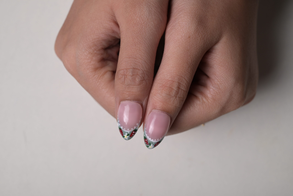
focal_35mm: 63
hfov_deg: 31.9
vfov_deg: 21.6
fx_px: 513
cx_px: 146
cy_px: 98
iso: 200
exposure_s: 1/160
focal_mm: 63
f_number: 9
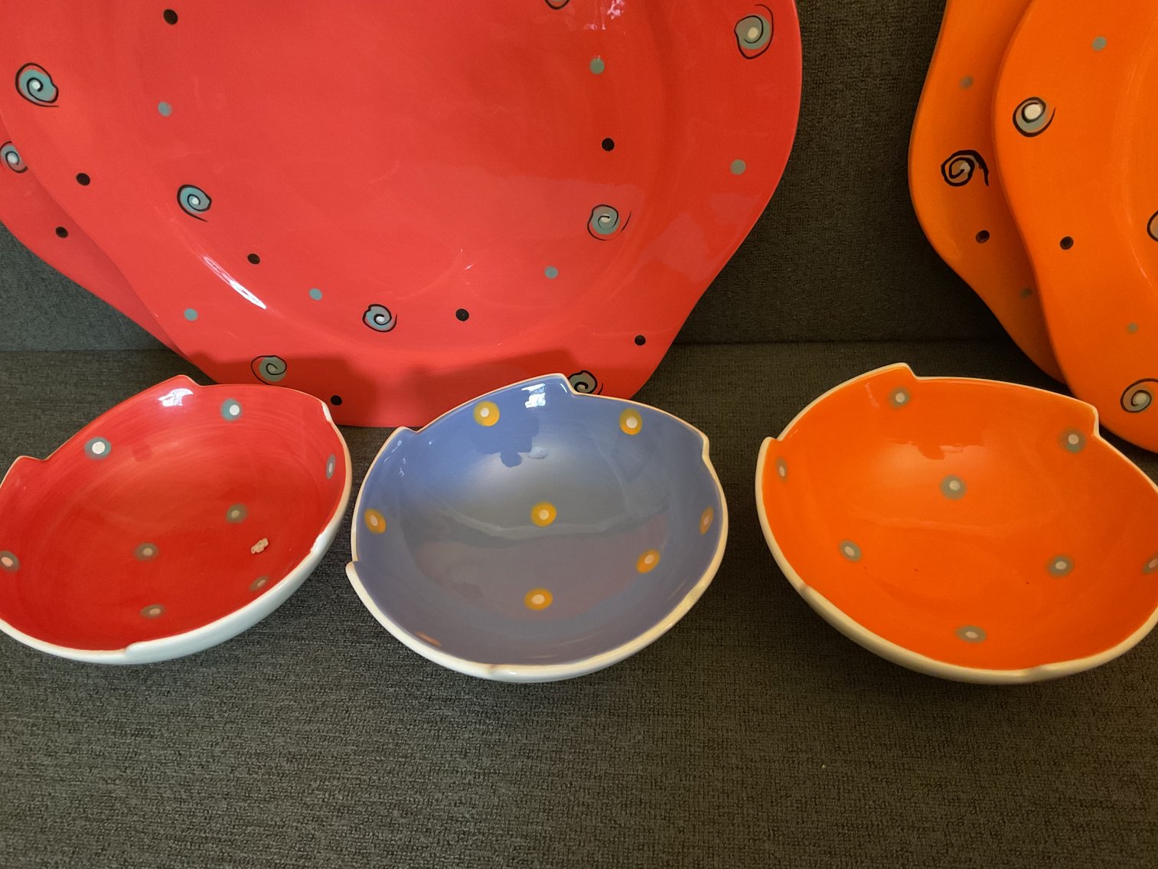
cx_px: 579
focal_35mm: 29
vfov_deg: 48.2
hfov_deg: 61.7
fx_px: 970
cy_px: 434
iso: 320
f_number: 1.8
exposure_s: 1/40
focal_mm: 3
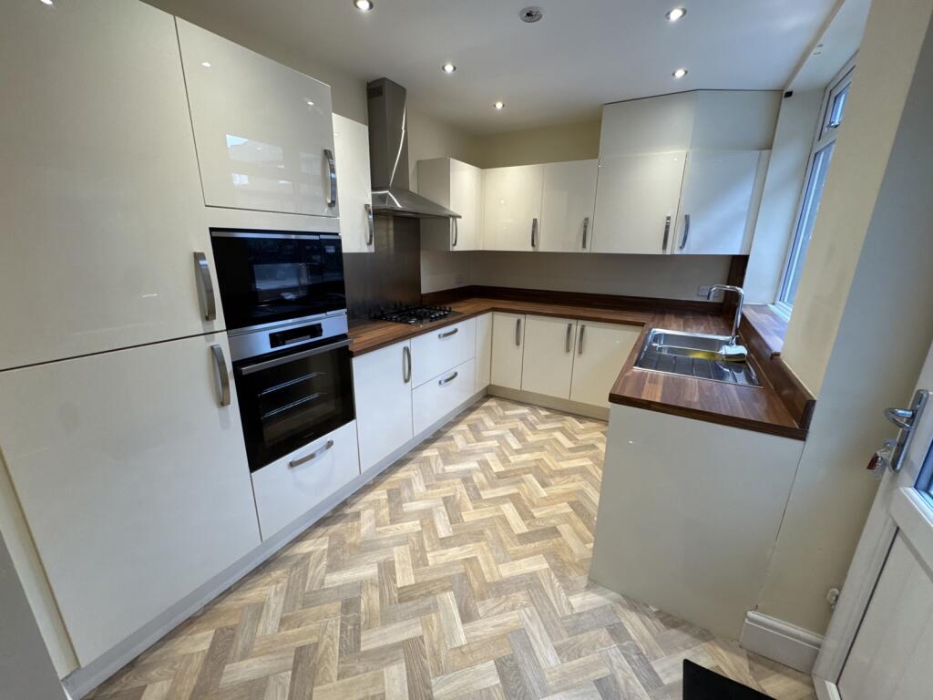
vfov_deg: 85.7
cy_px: 350
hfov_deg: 102.1
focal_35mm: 14
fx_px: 377
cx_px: 466
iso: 160
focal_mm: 2.22
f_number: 2.2
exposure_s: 1/100
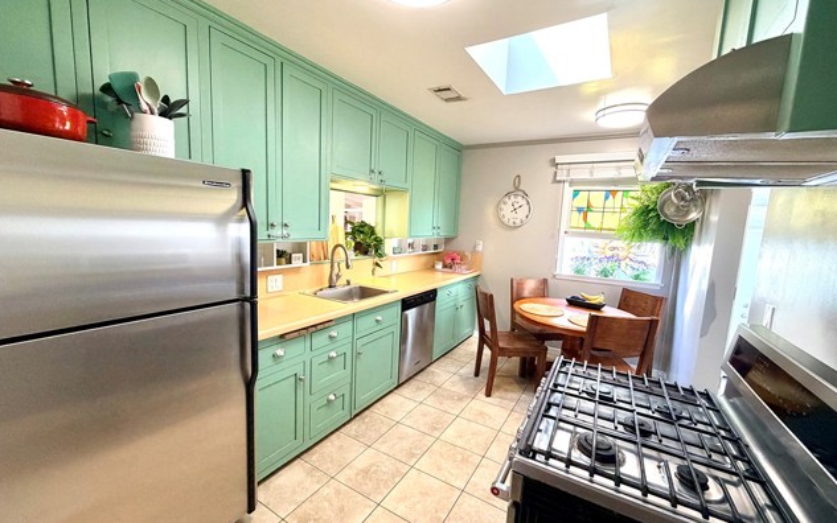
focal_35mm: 15
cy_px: 264
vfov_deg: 74.8
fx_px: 342
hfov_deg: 101.4
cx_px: 420
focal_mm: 2.22
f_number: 2.2
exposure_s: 1/60
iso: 200
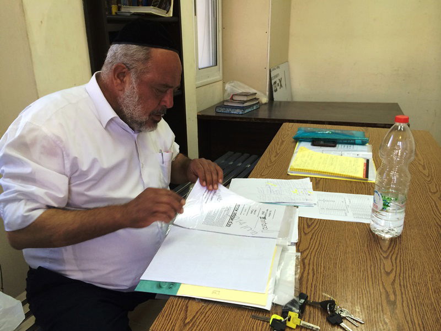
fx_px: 382
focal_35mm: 30
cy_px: 166
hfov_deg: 60.0
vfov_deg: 46.8
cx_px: 220
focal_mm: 4.12
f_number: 2.2
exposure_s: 1/33
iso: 40
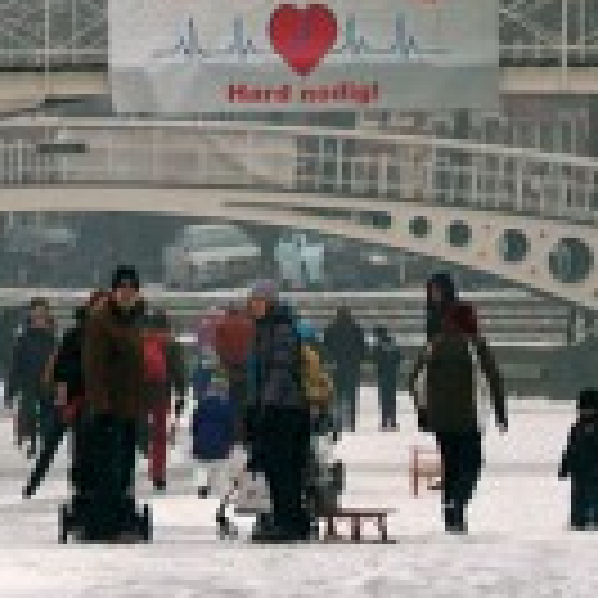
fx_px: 10574
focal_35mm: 541
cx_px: 324
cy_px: 169
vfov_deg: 3.2
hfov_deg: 3.2
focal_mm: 125
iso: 200
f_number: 6
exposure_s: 1/180
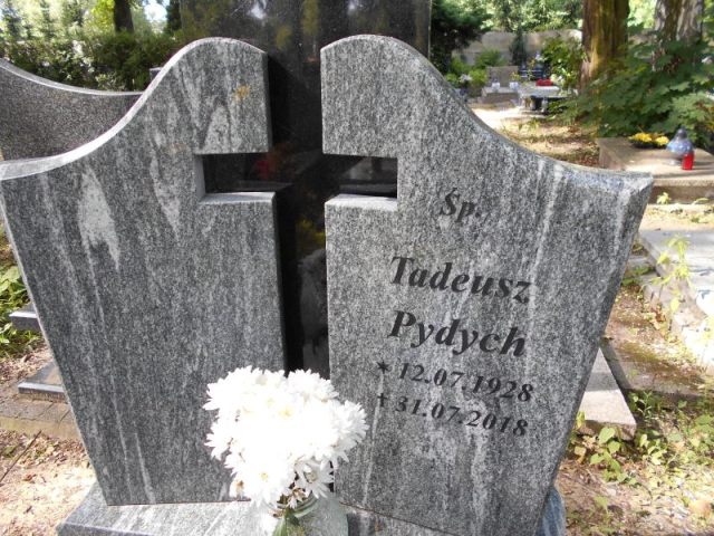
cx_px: 357
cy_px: 268
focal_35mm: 26
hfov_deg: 67.3
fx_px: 536
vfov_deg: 53.1
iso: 80
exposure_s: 1/50
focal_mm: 4.6
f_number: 3.2
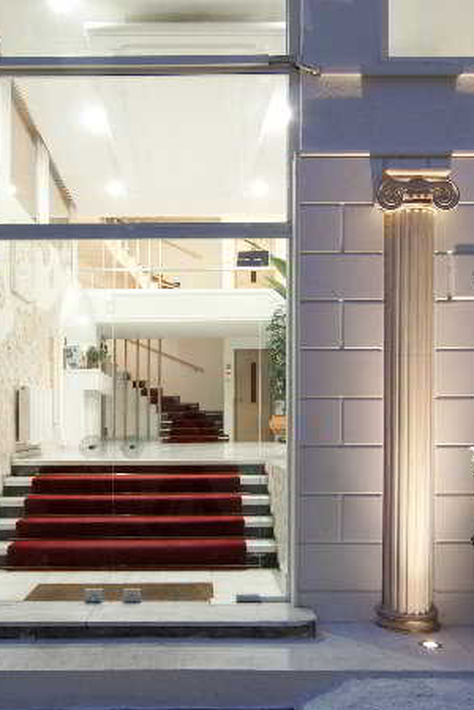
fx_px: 632
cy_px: 383
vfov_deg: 58.6
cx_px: 205
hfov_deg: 41.0
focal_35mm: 32
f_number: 8
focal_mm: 12
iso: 100
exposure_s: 2
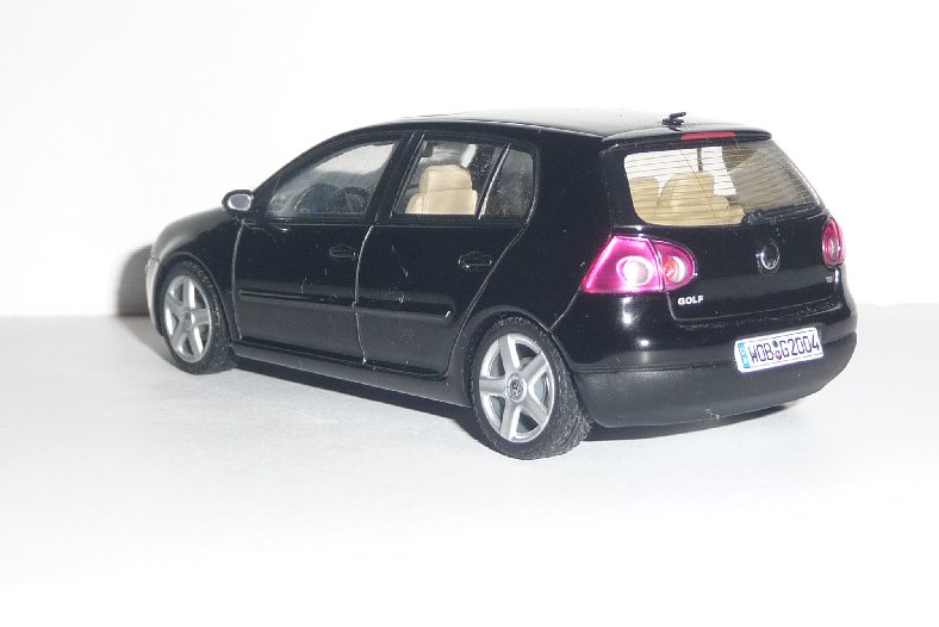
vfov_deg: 18.0
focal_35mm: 76
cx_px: 465
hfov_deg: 26.6
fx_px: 1983
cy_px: 306
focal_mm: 7.1
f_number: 4
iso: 100
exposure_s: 1/30
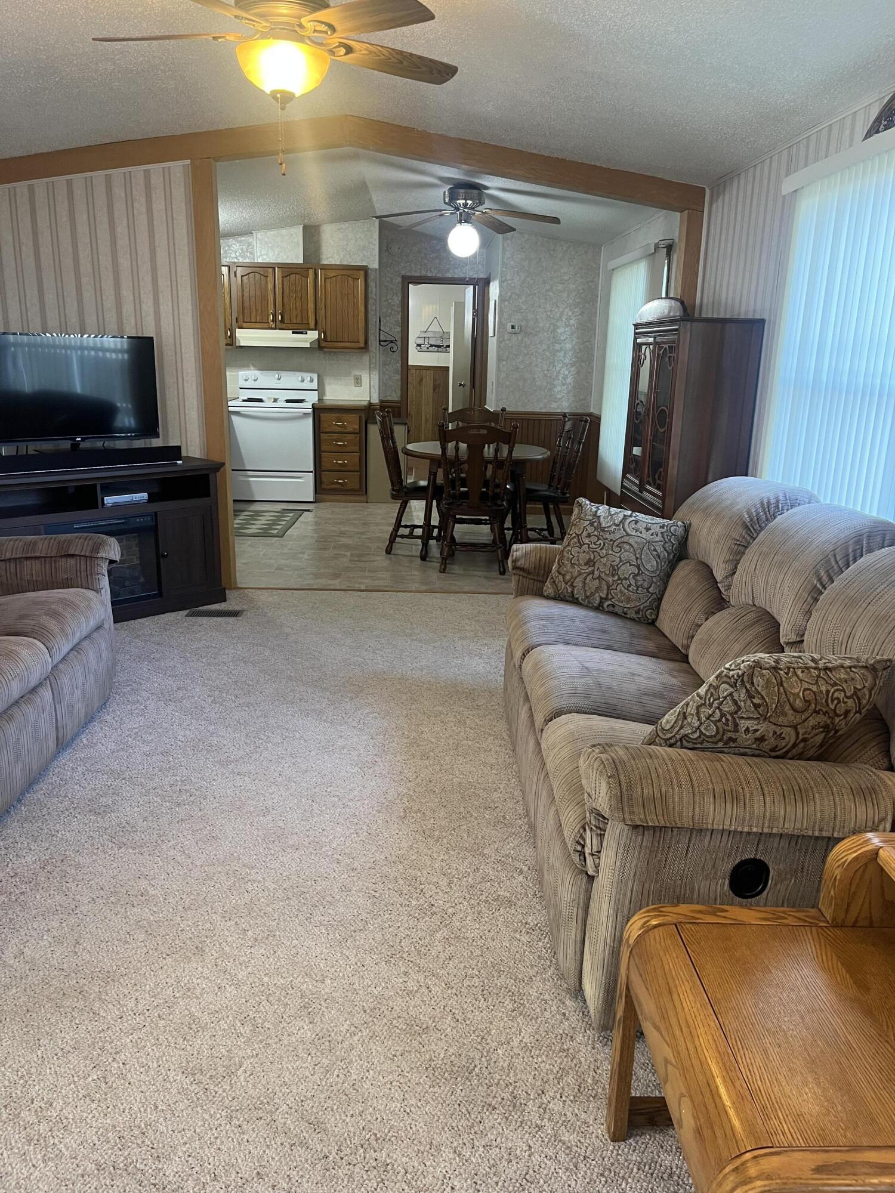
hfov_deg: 53.1
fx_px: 896
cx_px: 448
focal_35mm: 26
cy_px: 596
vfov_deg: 67.3
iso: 125
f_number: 1.6
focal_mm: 5.1
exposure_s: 1/60
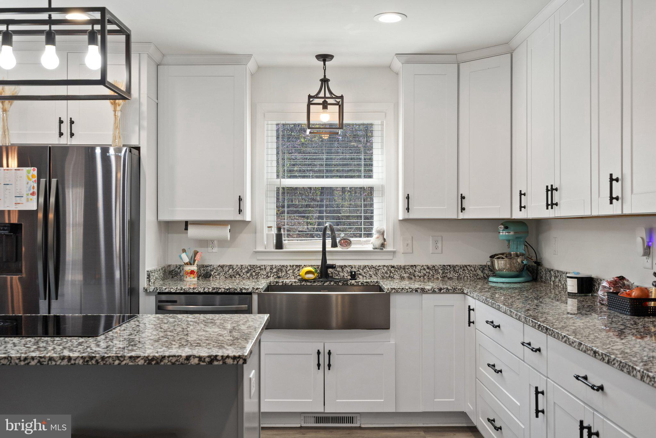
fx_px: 638
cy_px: 219
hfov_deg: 54.4
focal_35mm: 35
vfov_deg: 37.8
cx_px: 328
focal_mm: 35
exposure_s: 1/30
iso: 500
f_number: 8
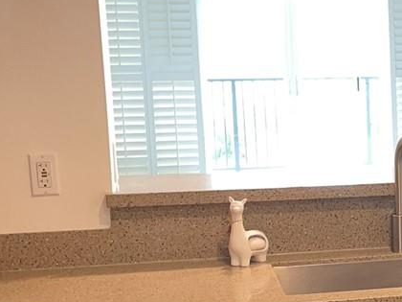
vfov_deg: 14.9
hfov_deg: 18.7
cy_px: 242
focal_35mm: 99
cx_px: 488
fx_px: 1150
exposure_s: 1/27
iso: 50
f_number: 1.6
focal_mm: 4.2
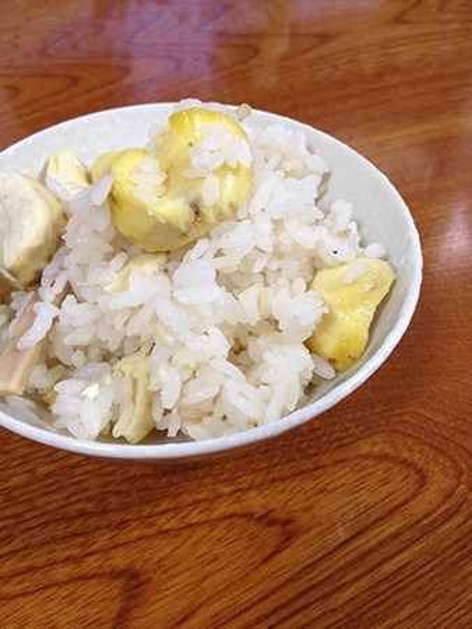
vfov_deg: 52.6
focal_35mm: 35
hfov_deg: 40.7
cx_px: 236
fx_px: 636
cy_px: 314
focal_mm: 4.28
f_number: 2.4
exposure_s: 1/20
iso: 250
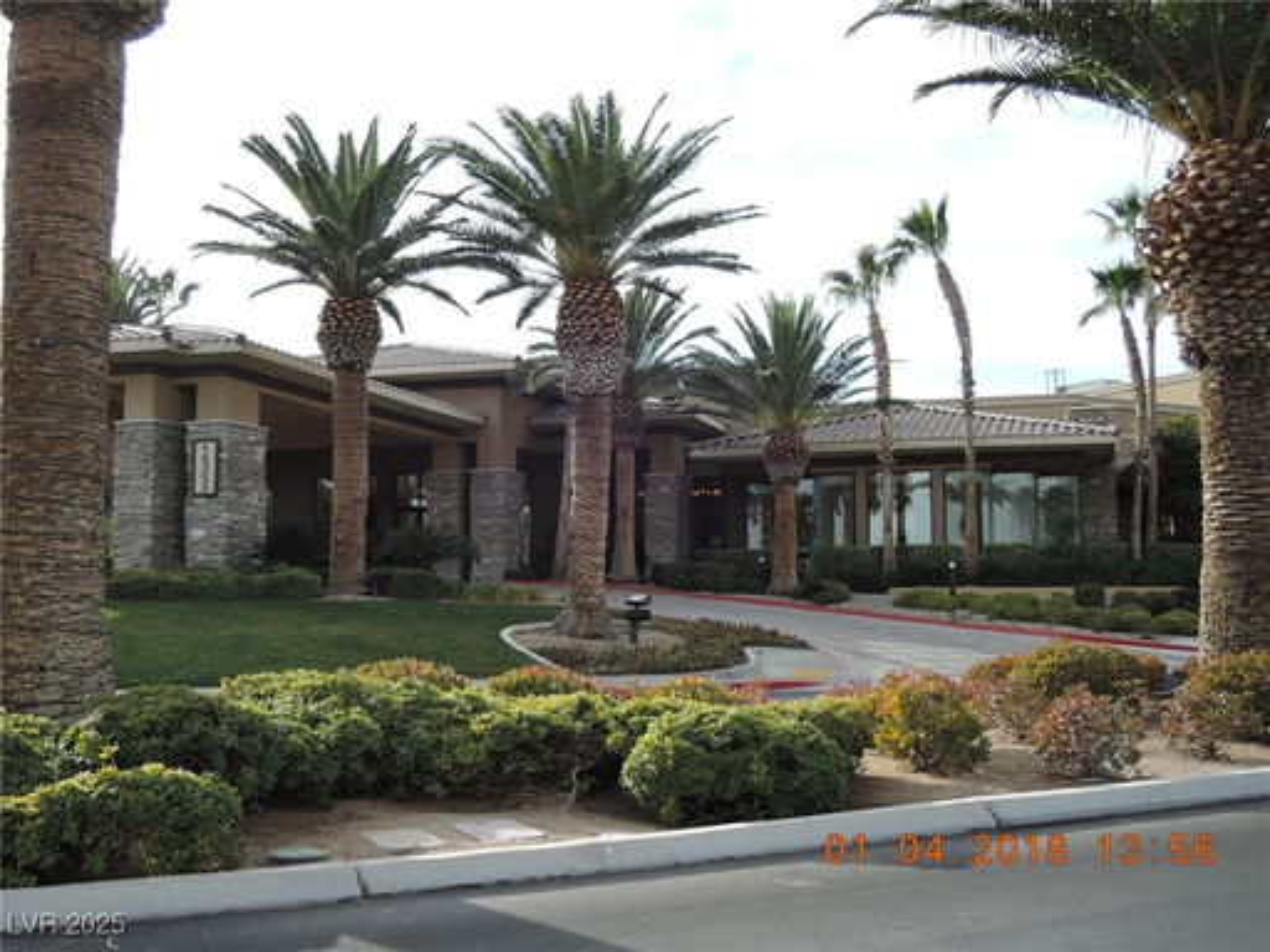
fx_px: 1468
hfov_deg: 46.8
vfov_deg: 36.0
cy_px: 476
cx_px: 635
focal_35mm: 40
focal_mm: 8.6
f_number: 3.2
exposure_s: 1/50
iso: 80
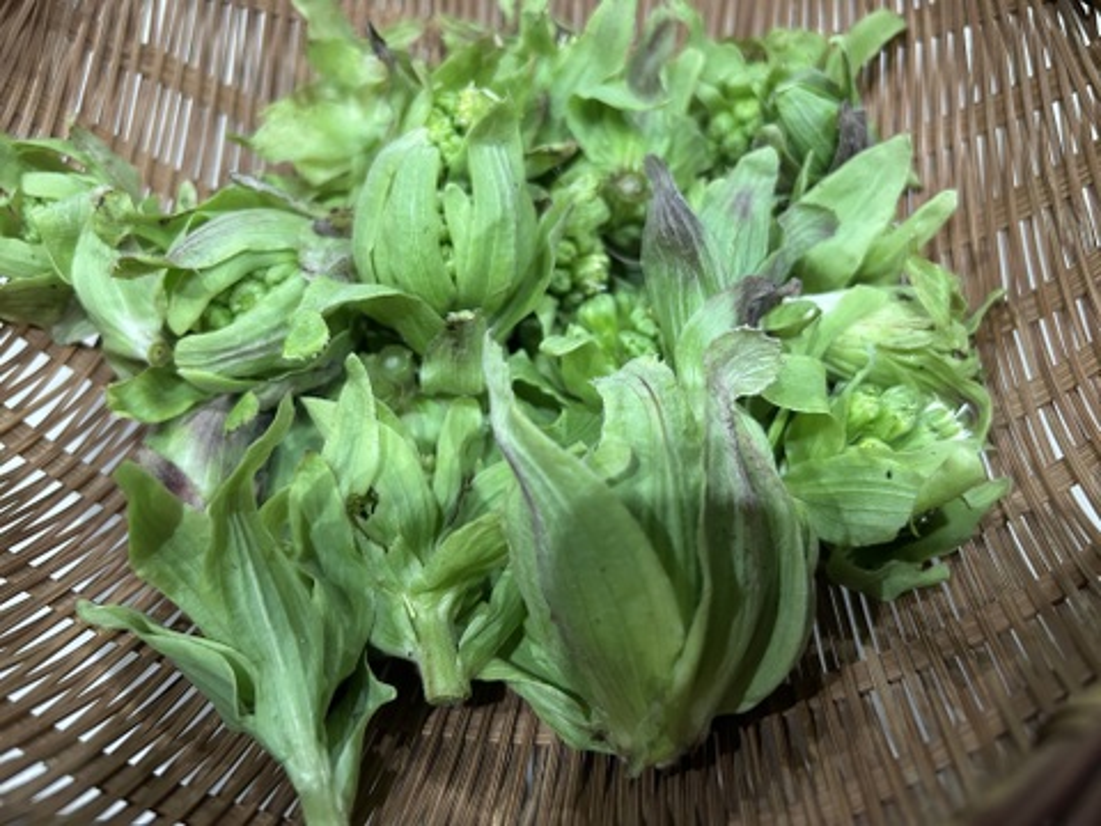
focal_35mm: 26
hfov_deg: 67.3
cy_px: 413
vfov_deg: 53.1
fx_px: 827
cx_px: 550
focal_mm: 5.7
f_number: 1.5
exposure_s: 1/60
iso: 400
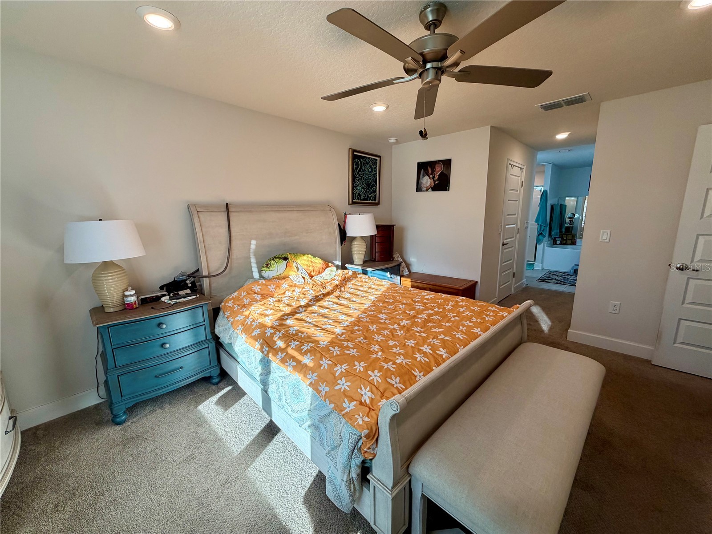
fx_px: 288
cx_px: 356
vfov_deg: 85.7
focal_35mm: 14
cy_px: 267
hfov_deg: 102.1
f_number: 2.2
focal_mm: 2.22
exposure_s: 1/120
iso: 80
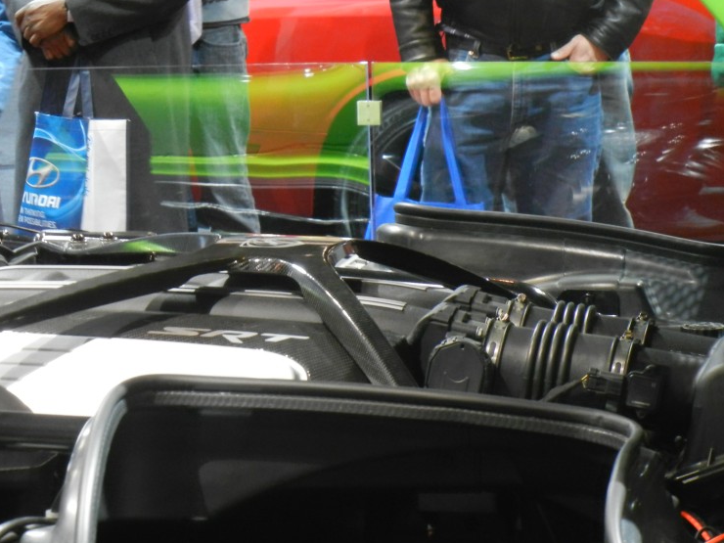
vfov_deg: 8.1
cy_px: 305
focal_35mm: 184
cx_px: 276
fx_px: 3848
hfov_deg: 10.7
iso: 200
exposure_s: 1/8.9
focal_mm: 24
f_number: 4.6
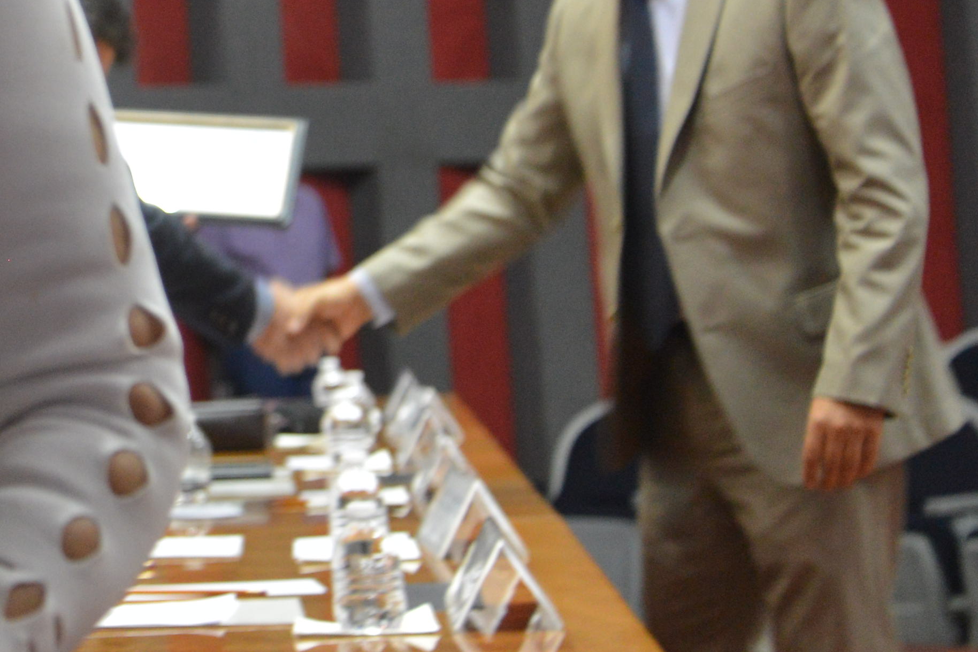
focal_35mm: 158
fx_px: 4292
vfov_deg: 8.6
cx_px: -282
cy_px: -139
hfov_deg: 12.6
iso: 1600
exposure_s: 1/20
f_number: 4.2
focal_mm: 48
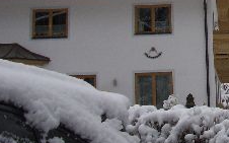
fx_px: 499
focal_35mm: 80
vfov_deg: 15.4
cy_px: -52
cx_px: 235
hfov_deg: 24.5
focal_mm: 5.8
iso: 71
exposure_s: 1/229
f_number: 4.1
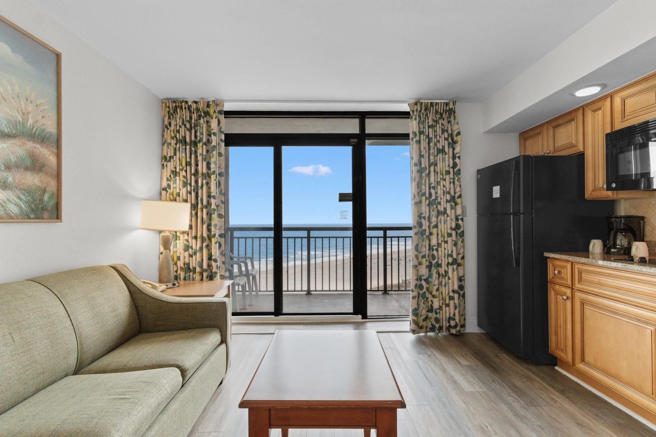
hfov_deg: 100.4
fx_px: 273
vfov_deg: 77.3
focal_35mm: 15
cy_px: 218
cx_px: 328
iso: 100
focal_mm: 10
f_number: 4.5
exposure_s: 1/20
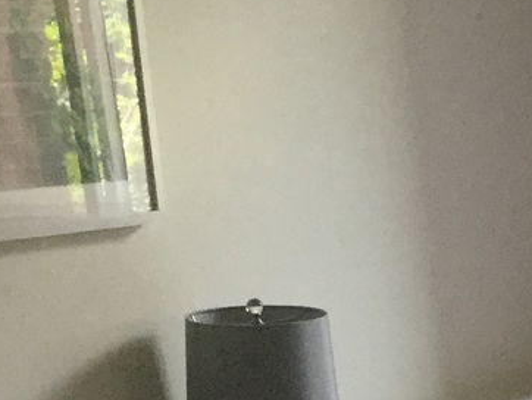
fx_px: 2107
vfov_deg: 10.5
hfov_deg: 12.9
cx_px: 992
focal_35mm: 137
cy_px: 566
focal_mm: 3.3
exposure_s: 1/30
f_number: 2.4
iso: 32
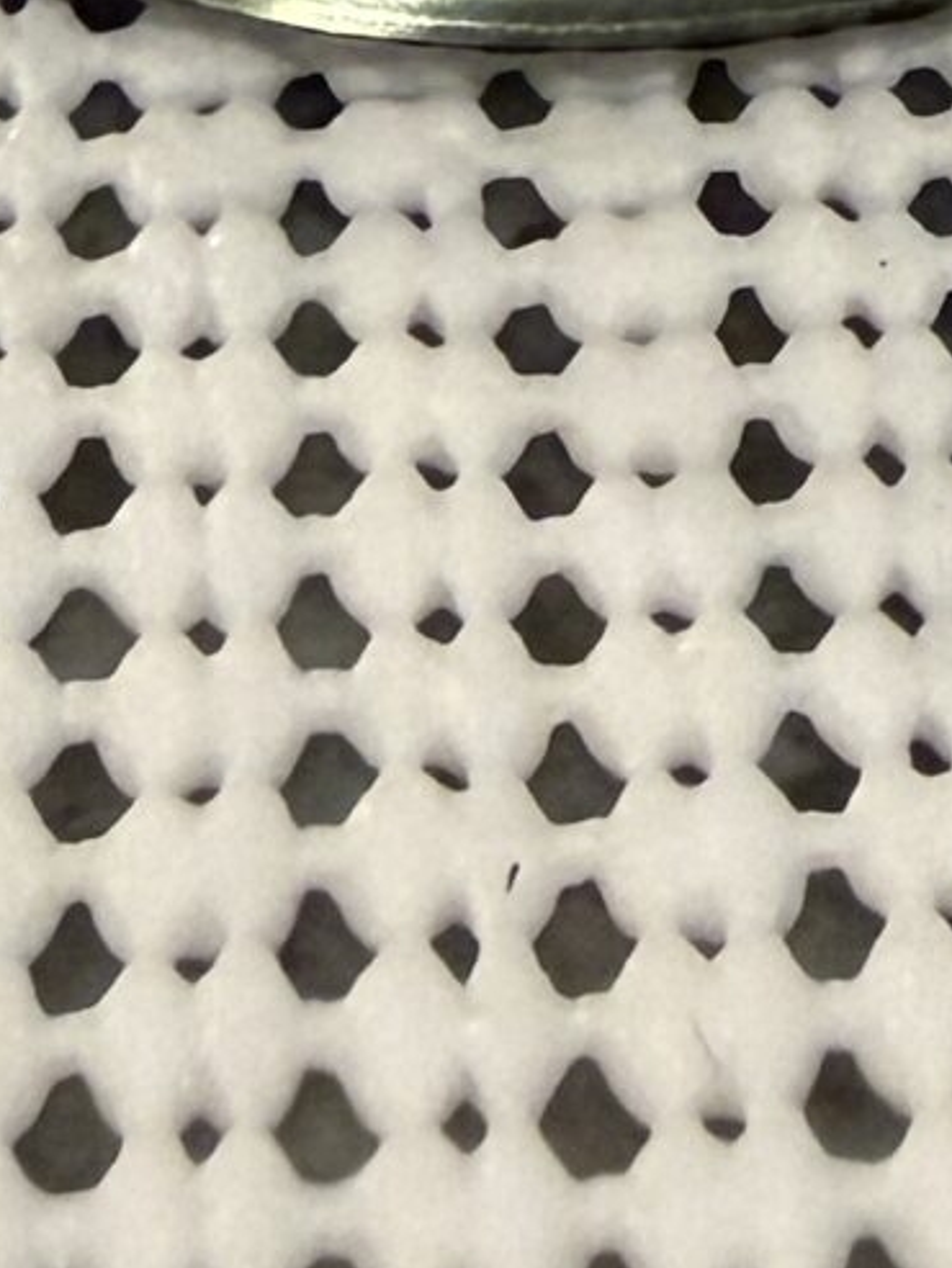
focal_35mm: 135
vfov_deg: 12.0
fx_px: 4948
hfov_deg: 11.0
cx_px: 605
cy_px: -1713
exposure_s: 1/60
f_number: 2.2
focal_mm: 2.22
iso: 320
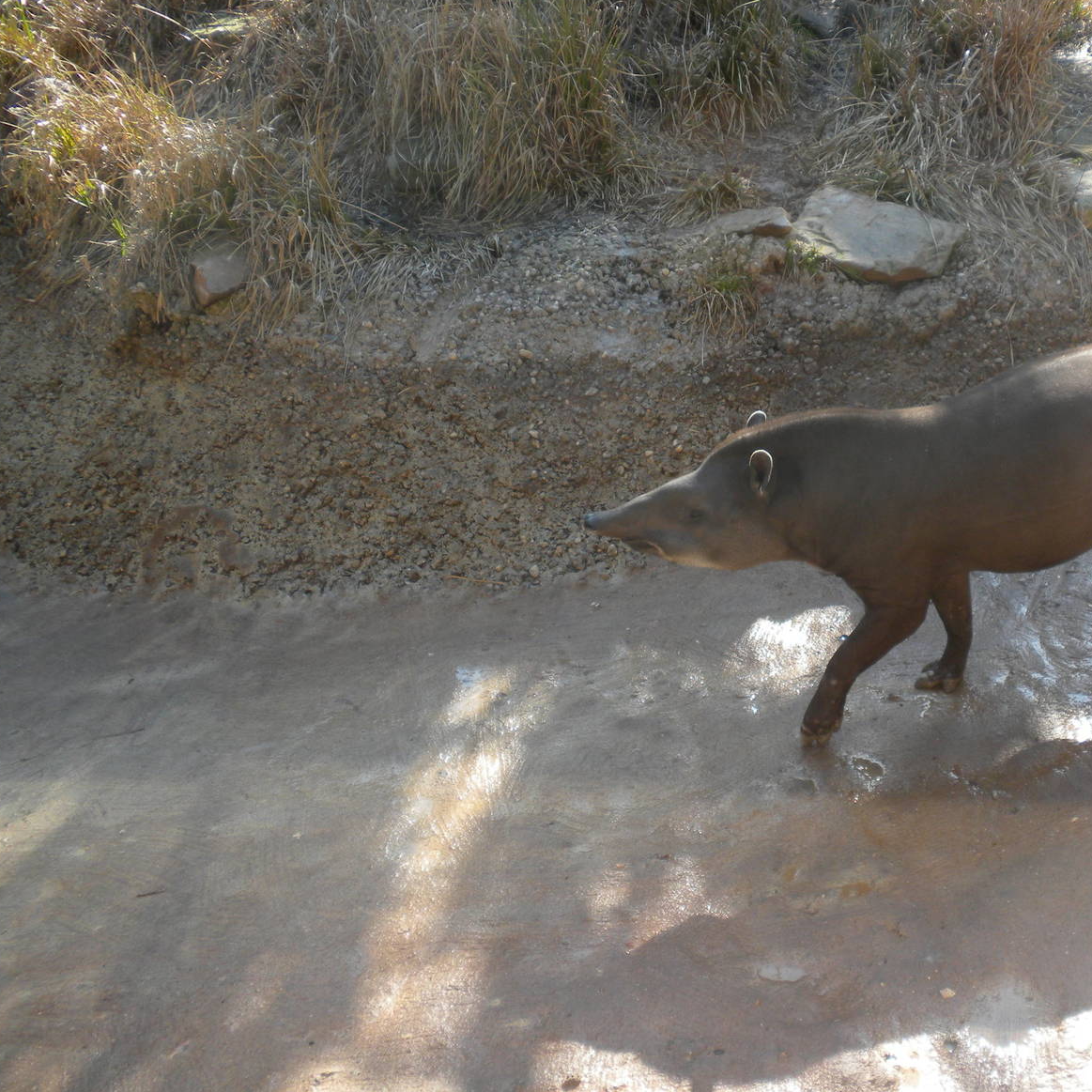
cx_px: 737
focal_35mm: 45
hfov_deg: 37.1
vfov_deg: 37.6
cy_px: 537
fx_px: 1606
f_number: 3.5
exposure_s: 1/166
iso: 64
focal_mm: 6.6
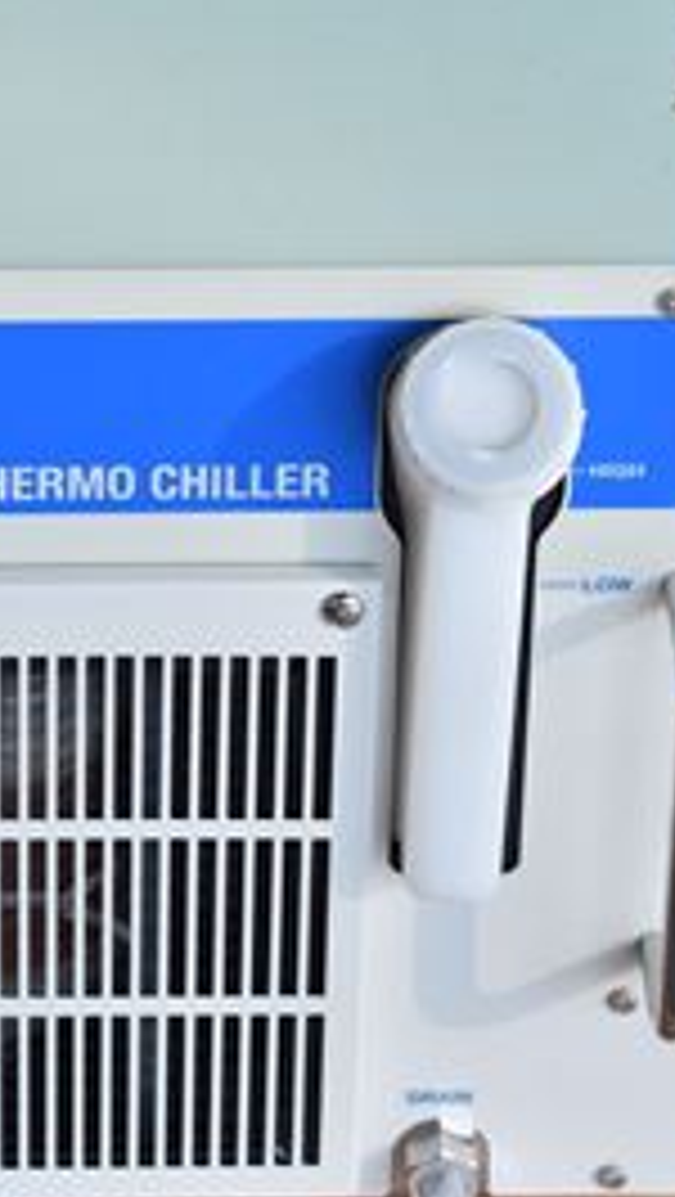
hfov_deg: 6.6
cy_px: 657
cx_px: -4
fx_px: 5812
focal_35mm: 183
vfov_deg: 11.8
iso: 1250
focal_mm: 62
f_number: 6.3
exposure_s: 1/640
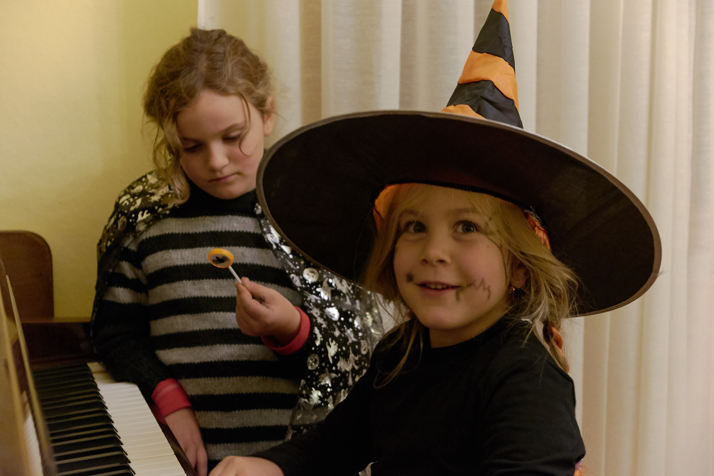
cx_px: 357
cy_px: 238
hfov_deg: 33.9
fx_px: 1170
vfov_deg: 23.0
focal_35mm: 59
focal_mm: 39
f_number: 3.6
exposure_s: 1/58
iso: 3200
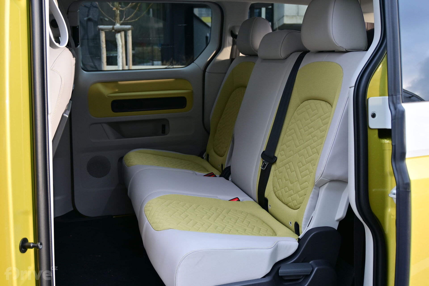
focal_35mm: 38
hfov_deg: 51.3
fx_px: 447
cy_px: 143
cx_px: 214
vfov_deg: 35.5
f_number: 4.2
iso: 140
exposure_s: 1/40
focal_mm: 25
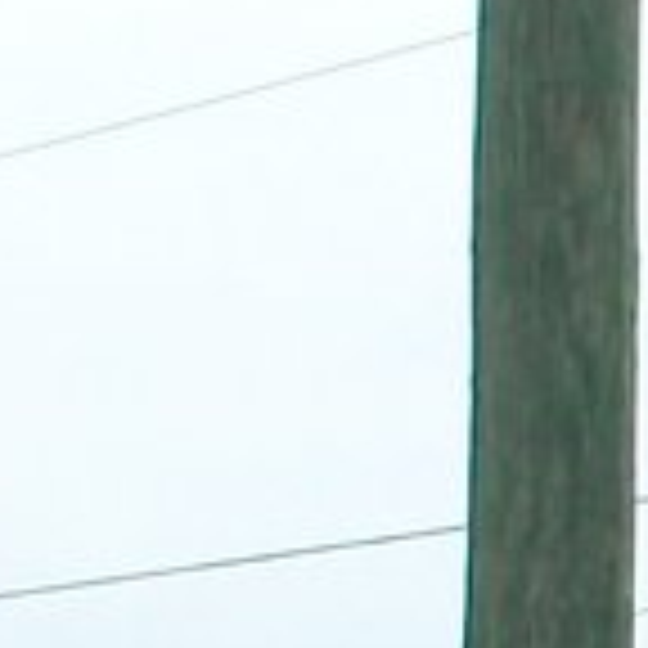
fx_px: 6671
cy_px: 2311
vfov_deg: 5.1
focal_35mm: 315
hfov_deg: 5.5
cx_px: 970
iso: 80
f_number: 2.8
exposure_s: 1/250
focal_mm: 5.7
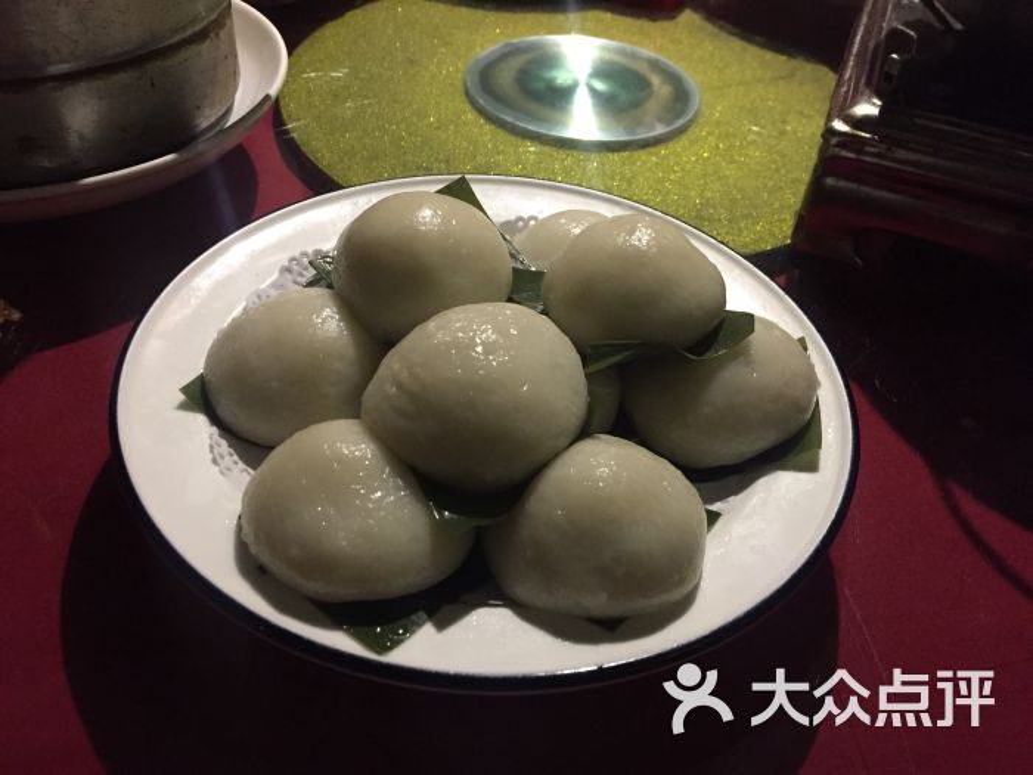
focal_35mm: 29
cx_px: 516
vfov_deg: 48.2
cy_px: 388
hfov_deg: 61.7
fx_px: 865
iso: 250
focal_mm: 4.15
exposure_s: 1/17
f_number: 2.2
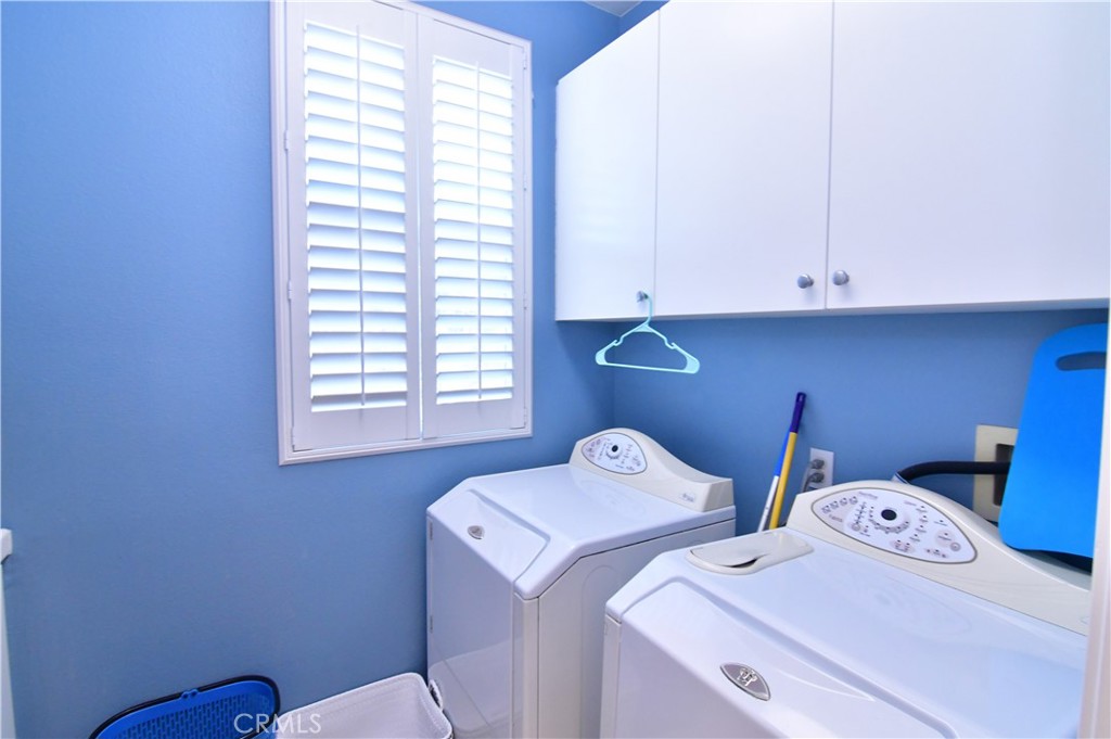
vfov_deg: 73.7
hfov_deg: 96.8
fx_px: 493
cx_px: 556
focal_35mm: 16
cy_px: 370
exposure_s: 1/20
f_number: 13
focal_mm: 11
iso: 2000
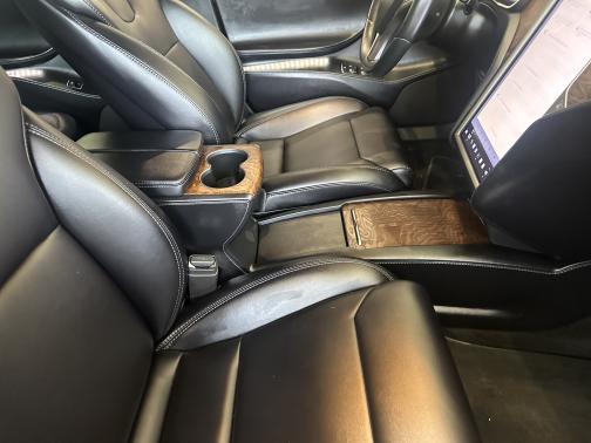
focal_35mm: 24
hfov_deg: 71.6
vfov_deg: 56.8
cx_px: 296
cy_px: 222
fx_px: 410
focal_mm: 6.86
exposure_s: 1/40
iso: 800
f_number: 1.78
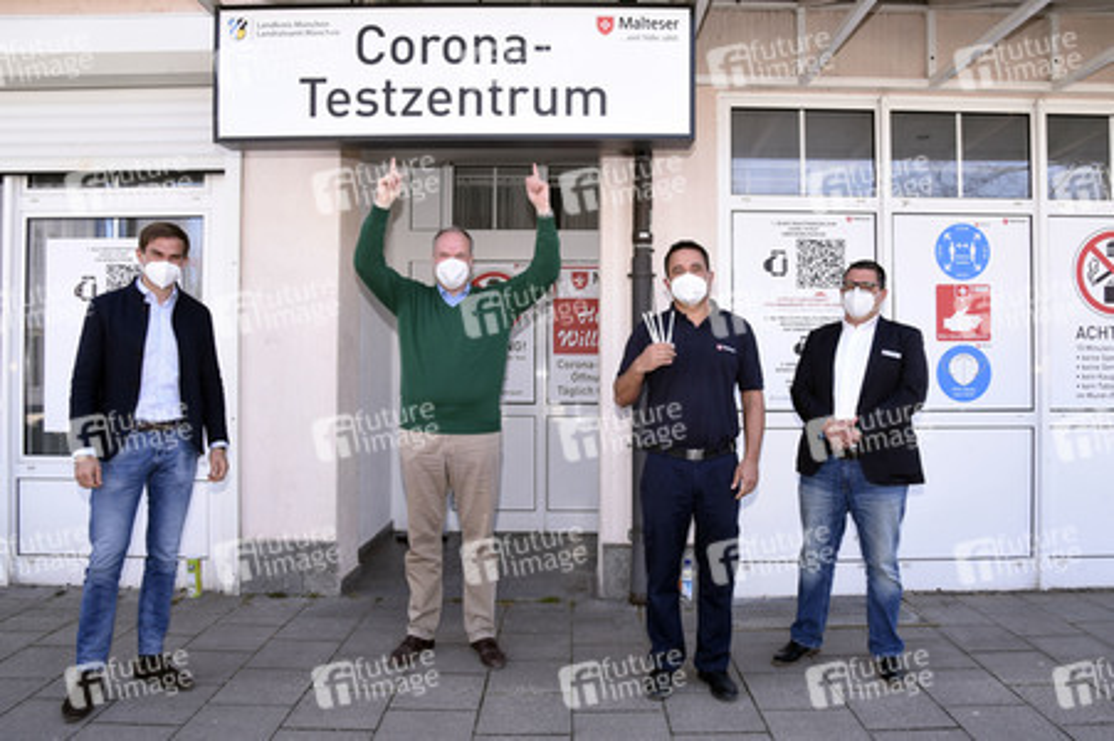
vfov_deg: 53.1
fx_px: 742
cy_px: 370
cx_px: 557
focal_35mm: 24
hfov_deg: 73.8
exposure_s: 1/160
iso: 640
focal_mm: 24
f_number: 9
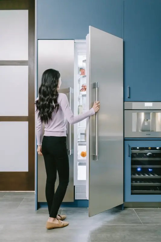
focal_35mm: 35
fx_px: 235
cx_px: 80
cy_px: 121
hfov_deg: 37.8
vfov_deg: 54.4
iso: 800
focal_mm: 35
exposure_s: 1/160
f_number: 3.2
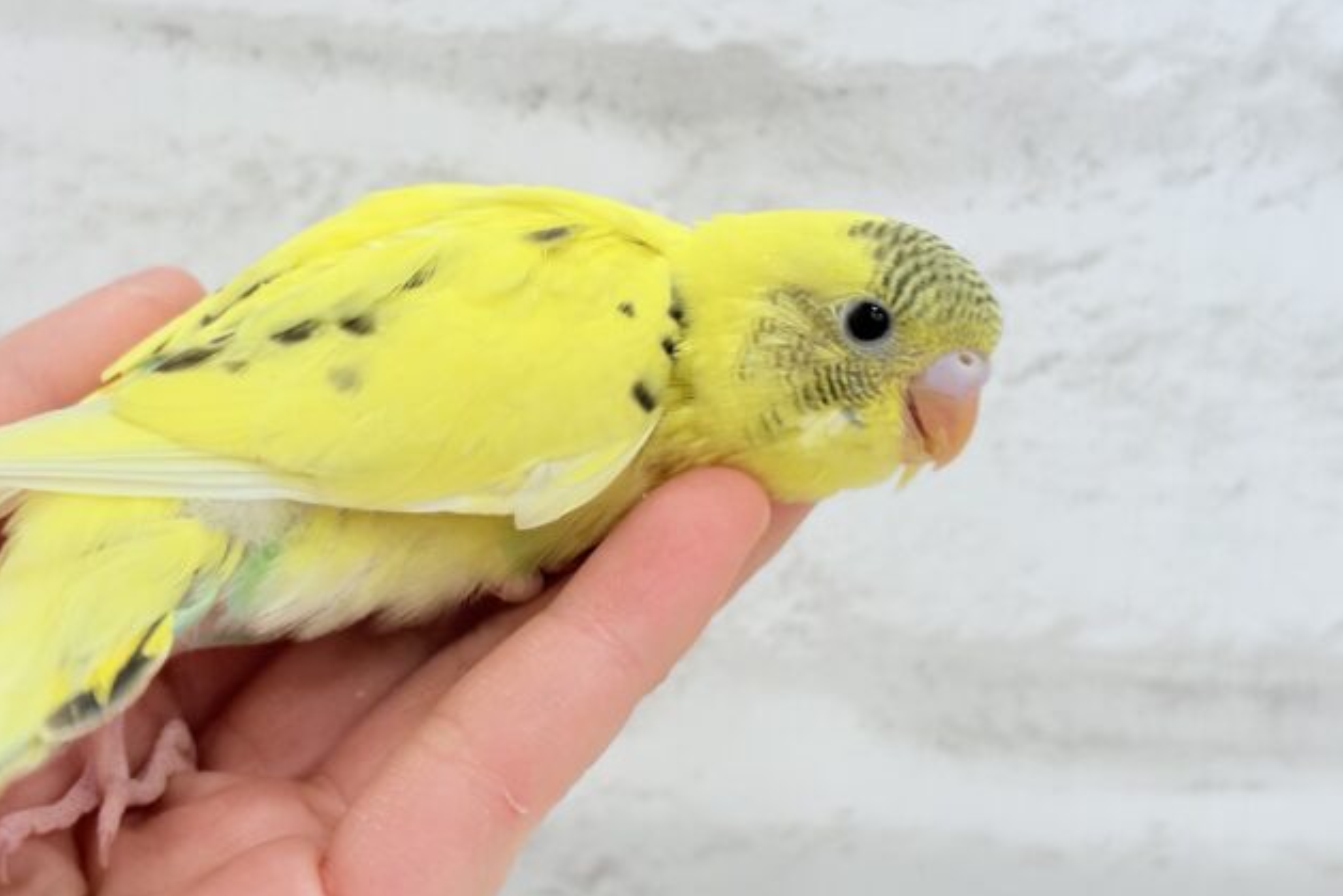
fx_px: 2053
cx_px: 677
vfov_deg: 24.6
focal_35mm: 55
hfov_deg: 36.2
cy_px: 420
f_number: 1.6
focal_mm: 5.96
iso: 64
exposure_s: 1/100
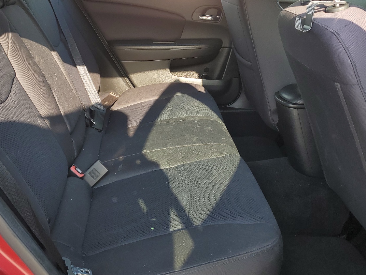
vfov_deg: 38.3
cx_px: 175
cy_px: 93
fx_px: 391
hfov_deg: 50.1
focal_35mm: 37
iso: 50
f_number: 1.5
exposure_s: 1/312
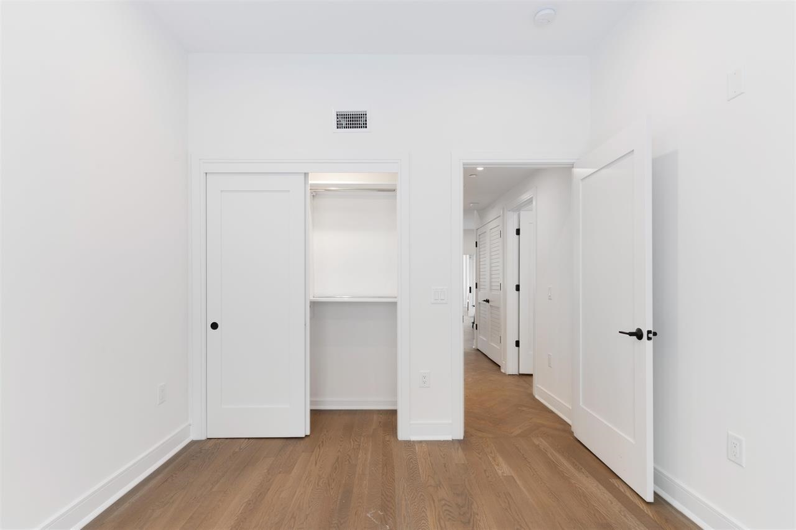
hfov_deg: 93.3
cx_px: 398
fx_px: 376
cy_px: 265
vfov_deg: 70.4
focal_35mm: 17
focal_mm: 17
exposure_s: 1/4
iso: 100
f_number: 11
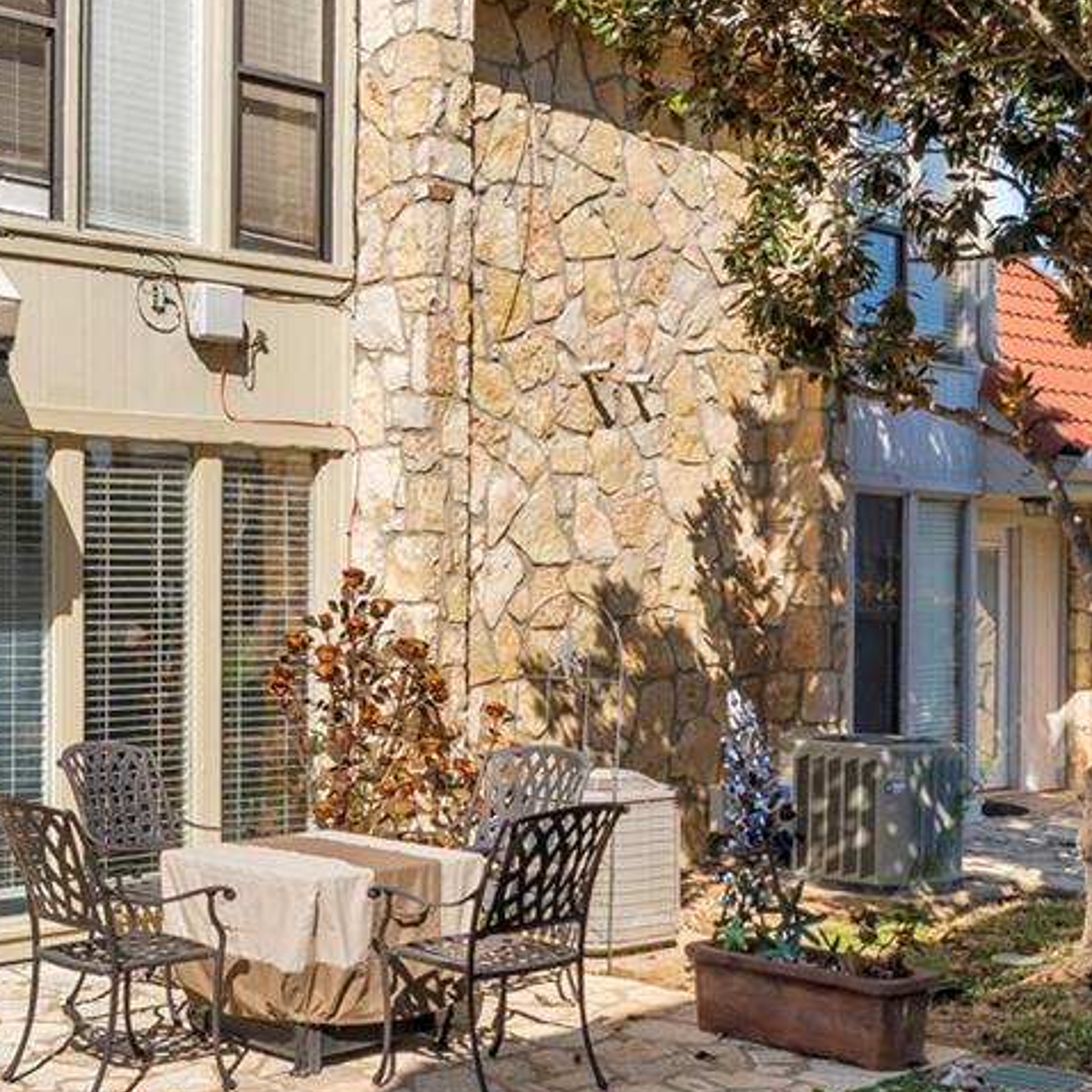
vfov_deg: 33.4
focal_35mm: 51
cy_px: 597
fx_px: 1820
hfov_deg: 33.1
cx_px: 368
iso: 100
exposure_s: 1/200
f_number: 9
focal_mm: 14
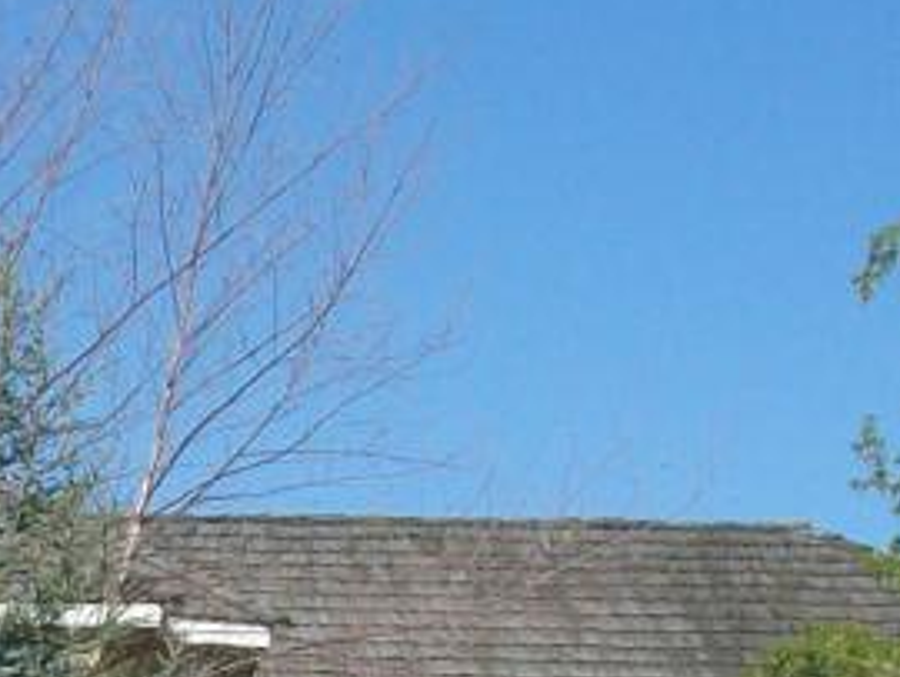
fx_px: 4190
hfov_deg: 11.9
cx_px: -273
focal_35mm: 161
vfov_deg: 9.1
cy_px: 837
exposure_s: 1/370
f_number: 5.5
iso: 64
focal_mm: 5.7
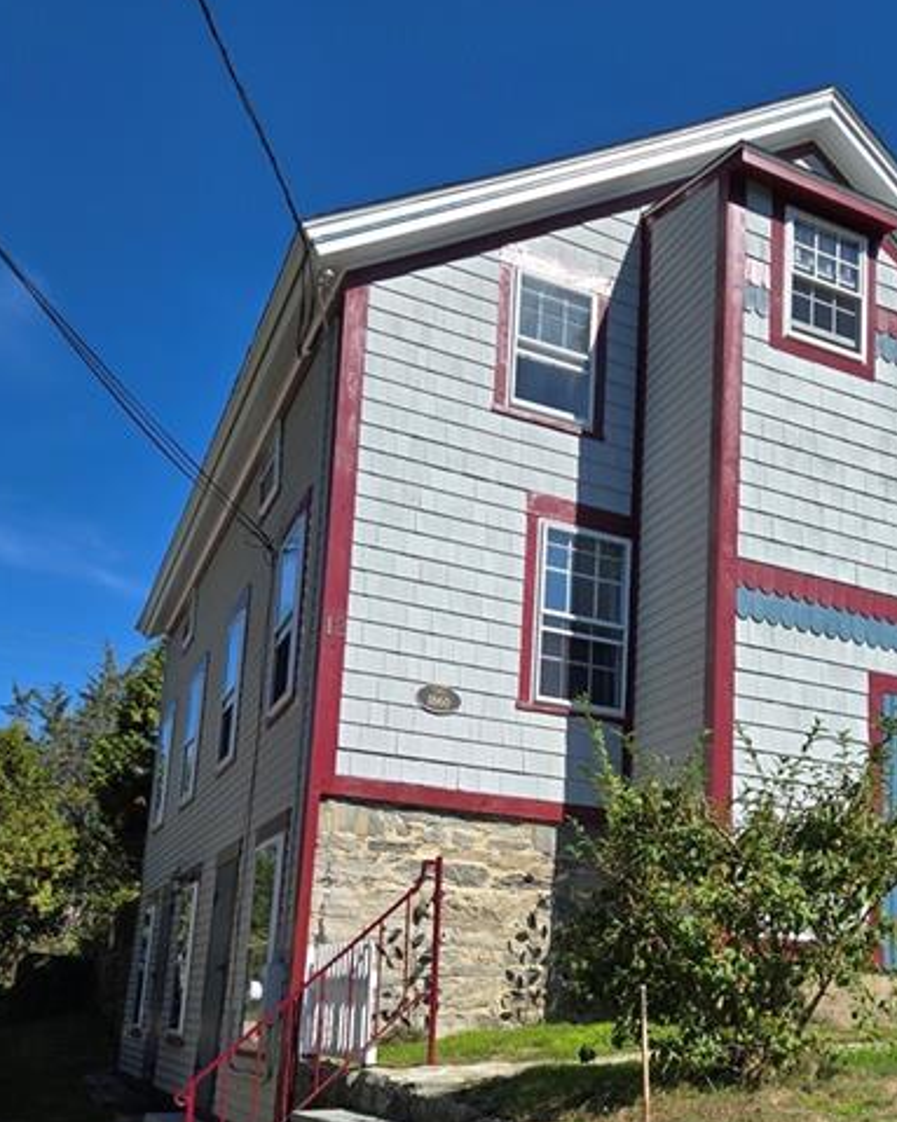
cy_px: 813
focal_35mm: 36
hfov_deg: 40.2
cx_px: 649
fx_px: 1195
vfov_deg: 48.7
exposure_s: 1/2921
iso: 32
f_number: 1.8
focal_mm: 5.4
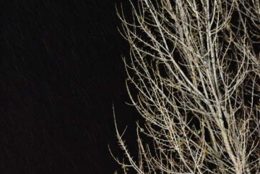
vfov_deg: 5.1
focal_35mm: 267
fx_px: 1928
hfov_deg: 7.7
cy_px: 297
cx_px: 74
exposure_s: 1/50
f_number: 1.8
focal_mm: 50
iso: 800
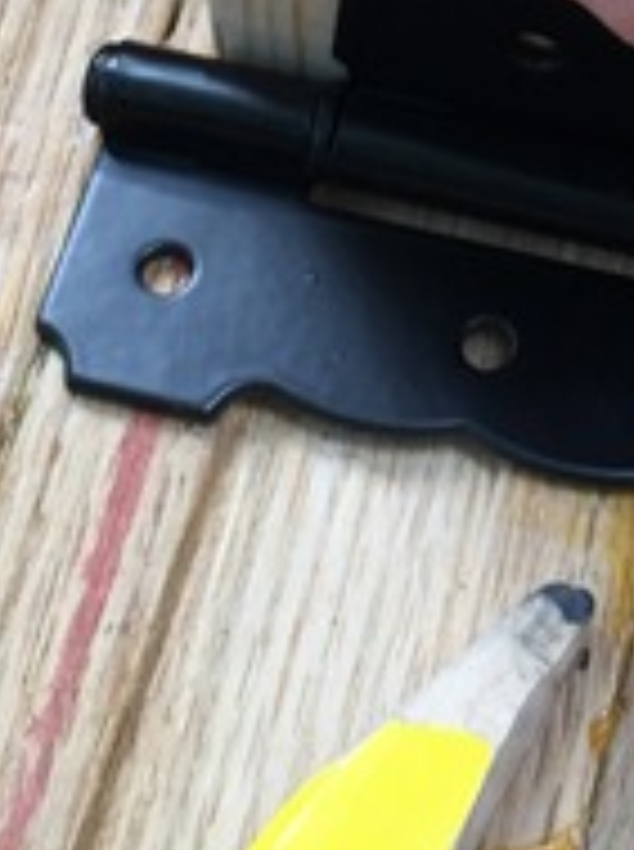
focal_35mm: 123
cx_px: 544
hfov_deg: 11.9
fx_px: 3014
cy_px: -301
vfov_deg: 15.2
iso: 40
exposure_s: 1/120
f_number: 2.2
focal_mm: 4.15
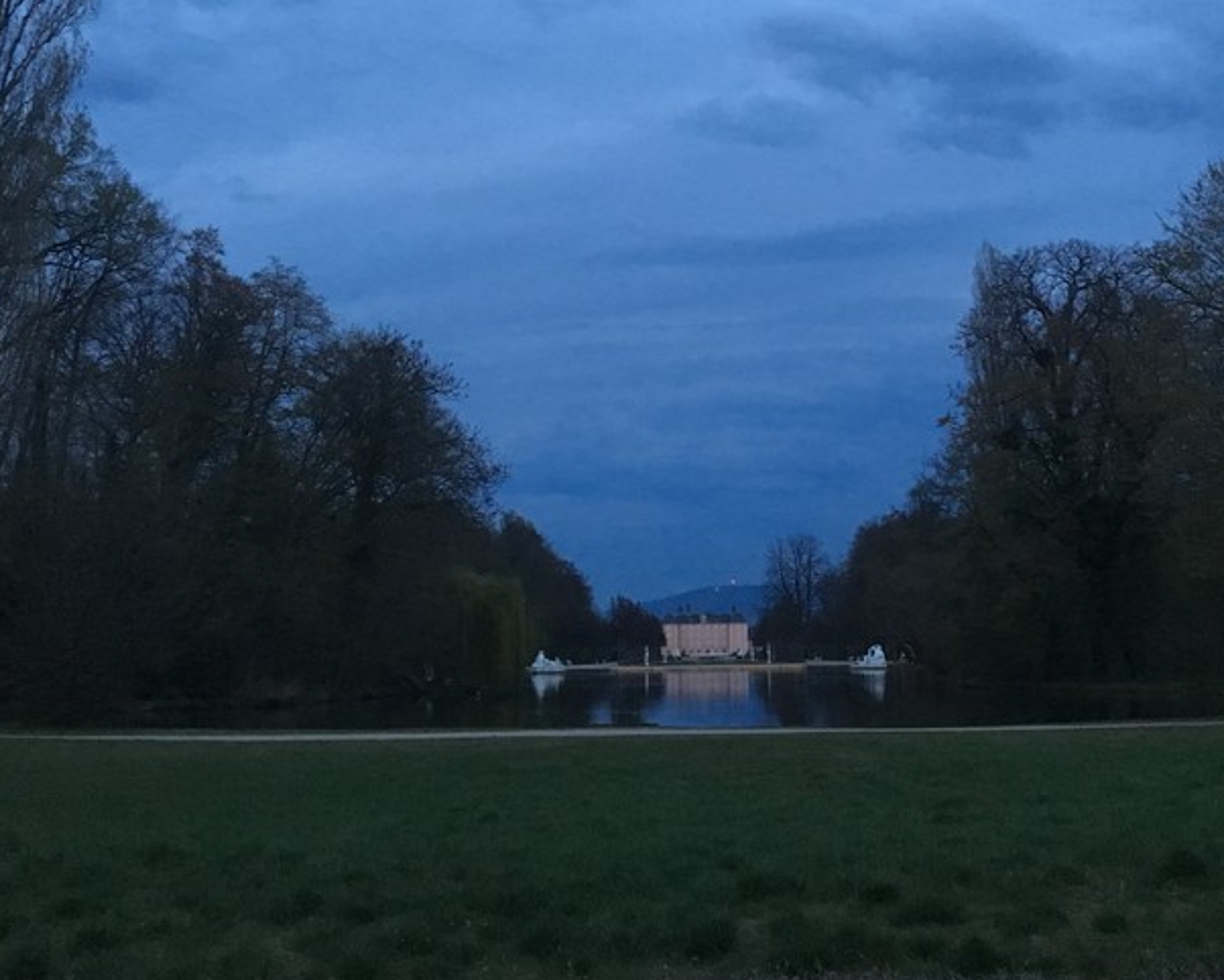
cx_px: 706
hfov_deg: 39.4
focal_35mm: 47
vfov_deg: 31.6
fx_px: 1703
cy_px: 256
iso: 250
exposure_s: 1/17
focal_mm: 4.15
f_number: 2.2
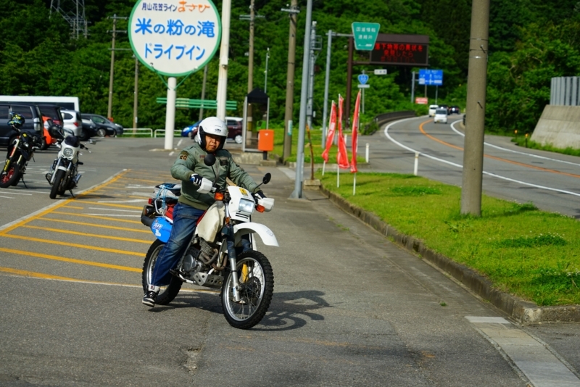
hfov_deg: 20.4
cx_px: 290
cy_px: 194
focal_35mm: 100
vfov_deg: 13.7
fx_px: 1612
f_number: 5.6
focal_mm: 100
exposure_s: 1/1000
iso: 200
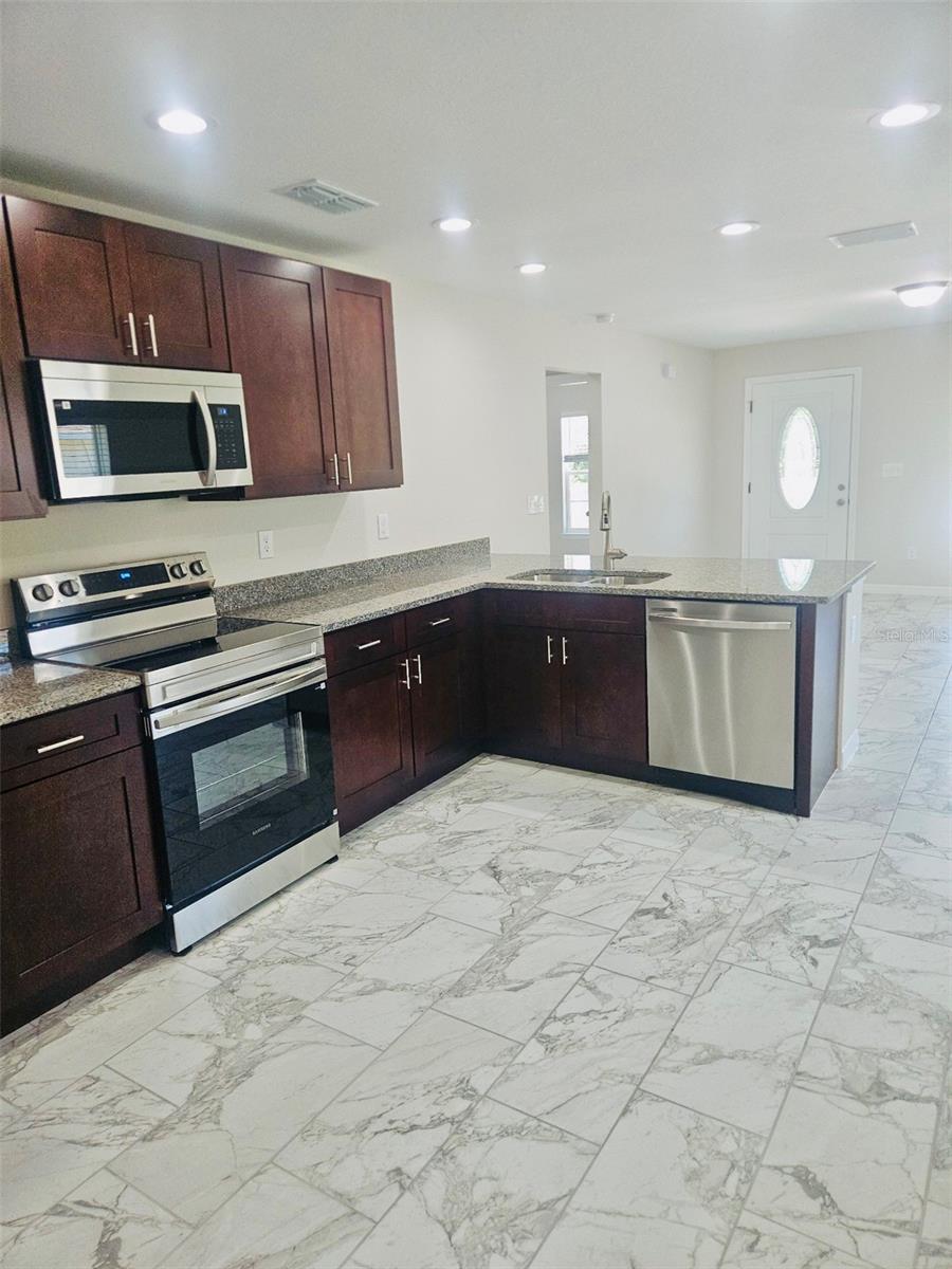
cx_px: 476
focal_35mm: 23
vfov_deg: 73.9
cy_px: 634
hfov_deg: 58.9
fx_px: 843
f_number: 1.8
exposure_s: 1/60.2
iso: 104
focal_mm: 5.4
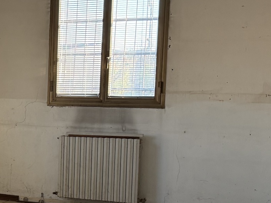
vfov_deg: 16.9
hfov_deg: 20.7
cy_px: 156
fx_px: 681
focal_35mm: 87
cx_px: -74
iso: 160
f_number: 1.78
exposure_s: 1/240
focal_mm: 6.76
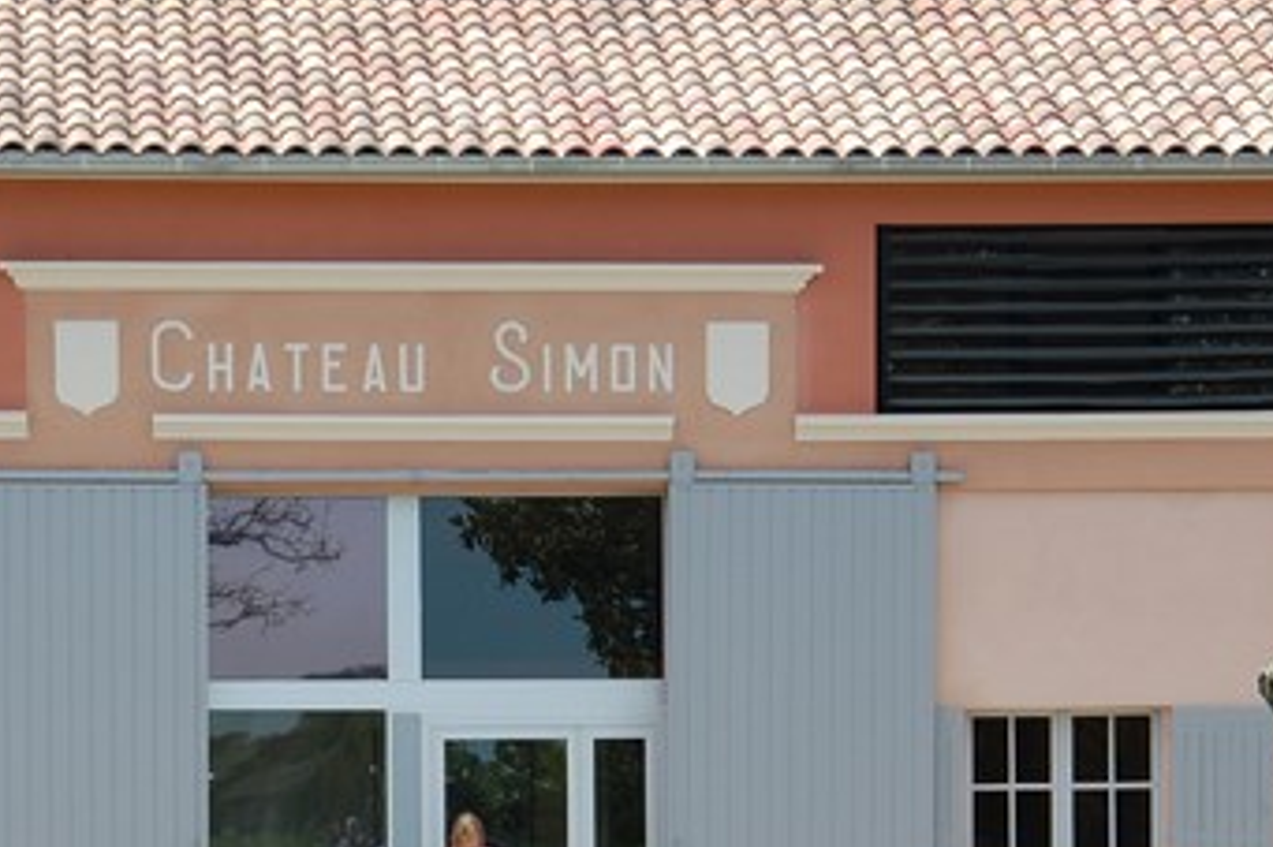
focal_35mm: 183
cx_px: 609
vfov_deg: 7.5
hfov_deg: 11.2
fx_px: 6468
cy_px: 918
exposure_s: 1/320
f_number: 9
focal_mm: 52
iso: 200
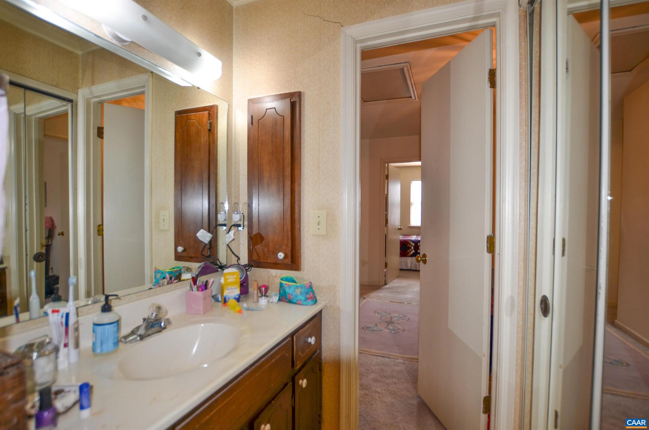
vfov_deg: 77.1
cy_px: 215
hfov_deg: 100.5
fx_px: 270
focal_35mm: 15
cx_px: 324
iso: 100
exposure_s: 1/60
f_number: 3.5
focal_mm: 10
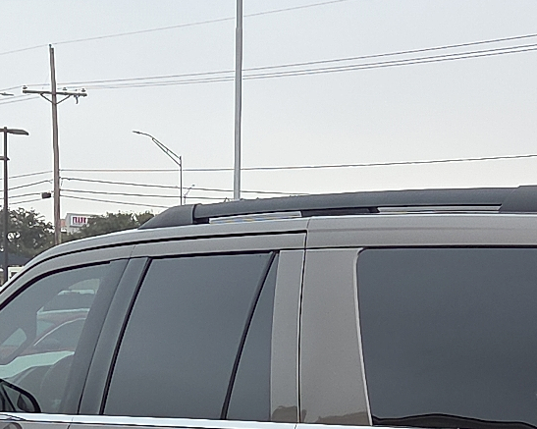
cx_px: 466
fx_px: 1906
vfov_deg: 12.6
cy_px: 492
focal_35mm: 120
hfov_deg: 15.9
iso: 25
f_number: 1.8
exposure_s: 1/175
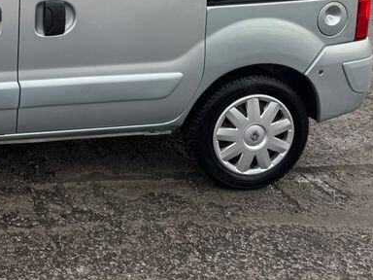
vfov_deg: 21.5
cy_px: -45
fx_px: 690
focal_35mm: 64
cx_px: -44
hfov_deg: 27.5
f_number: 1.78
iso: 64
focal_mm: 6.76
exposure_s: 1/231
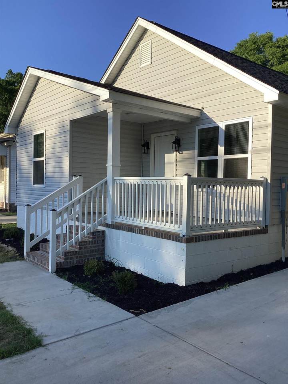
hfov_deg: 45.4
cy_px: 192
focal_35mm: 31
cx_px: 144
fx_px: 344
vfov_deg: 58.4
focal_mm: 3.3
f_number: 2.4
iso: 25
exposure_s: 1/1116
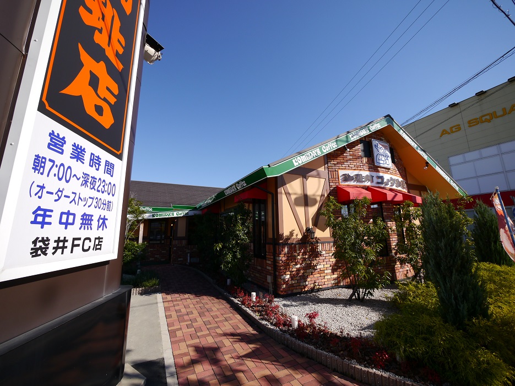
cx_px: 258
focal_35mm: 14
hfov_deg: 102.1
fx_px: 208
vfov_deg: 85.7
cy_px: 193
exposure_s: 1/1300
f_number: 4
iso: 160
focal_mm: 7
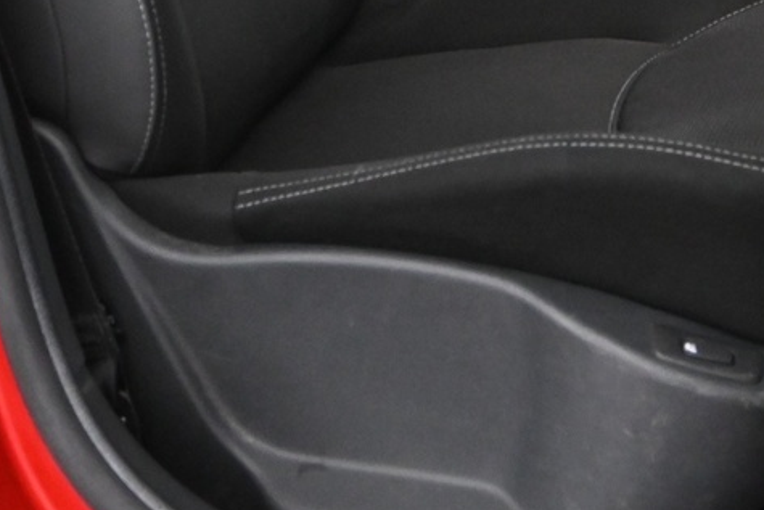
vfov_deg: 14.1
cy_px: -222
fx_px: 1953
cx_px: 417
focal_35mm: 92
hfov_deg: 22.1
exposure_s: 1/30
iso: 2500
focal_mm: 18
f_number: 3.5
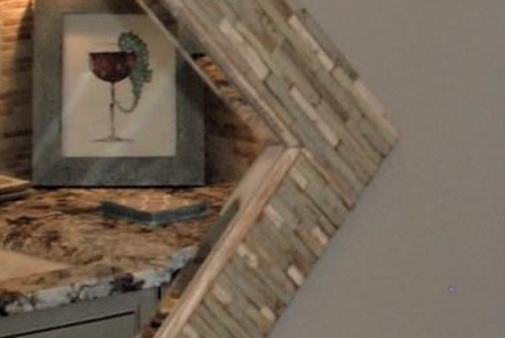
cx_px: 523
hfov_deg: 7.3
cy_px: -34
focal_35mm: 281
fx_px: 3946
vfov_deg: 4.9
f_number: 4
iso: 200
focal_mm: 24
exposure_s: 1/60
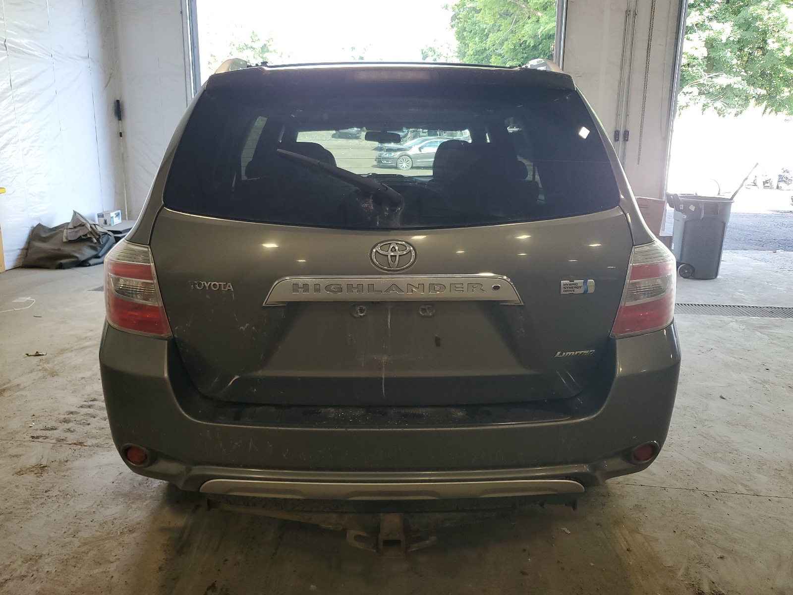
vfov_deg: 53.1
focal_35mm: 26
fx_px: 596
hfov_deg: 67.3
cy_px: 298
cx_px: 396
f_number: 1.5
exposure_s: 1/120
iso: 91
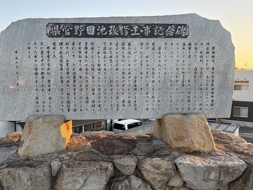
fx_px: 219
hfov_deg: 60.0
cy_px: 98
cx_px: 122
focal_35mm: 30
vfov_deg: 46.8
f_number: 1.6
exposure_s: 1/251
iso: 64
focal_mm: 5.96
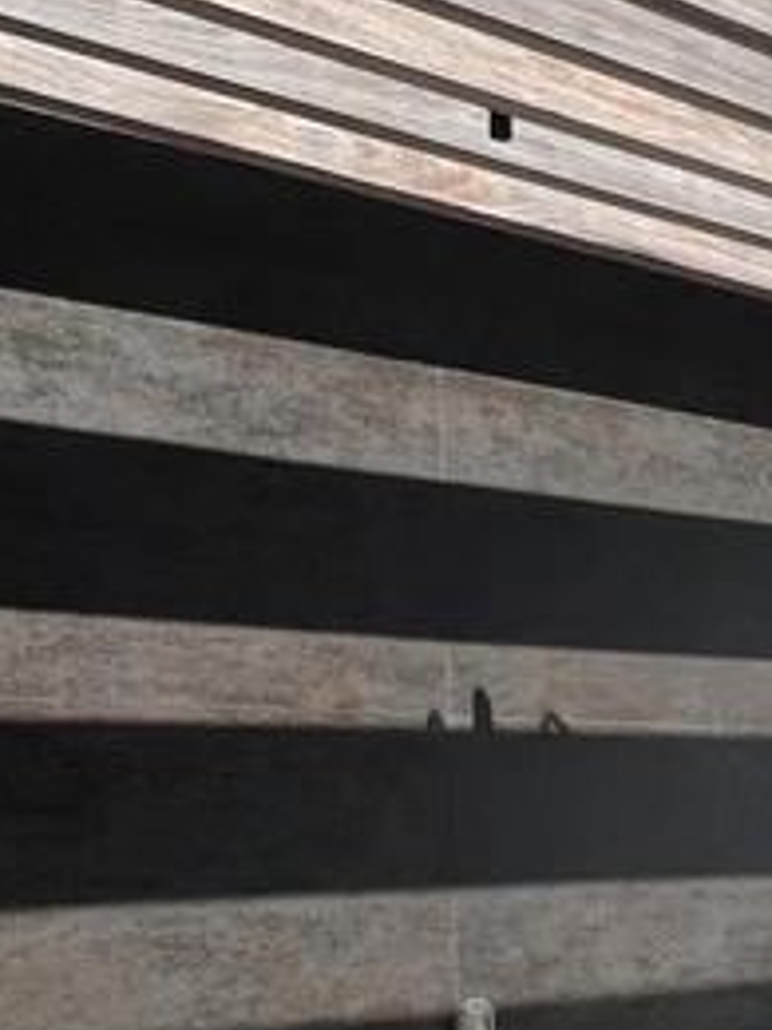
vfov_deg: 34.0
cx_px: 1144
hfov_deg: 22.4
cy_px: 883
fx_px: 1606
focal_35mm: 54
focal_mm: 1.57
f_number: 1.8
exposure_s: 1/1468
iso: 32
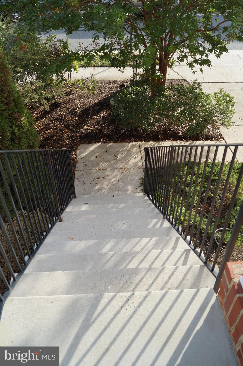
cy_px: 183
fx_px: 304
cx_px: 122
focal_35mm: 30
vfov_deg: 62.0
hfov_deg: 43.6
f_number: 4.5
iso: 100
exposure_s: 1/200
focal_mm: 20
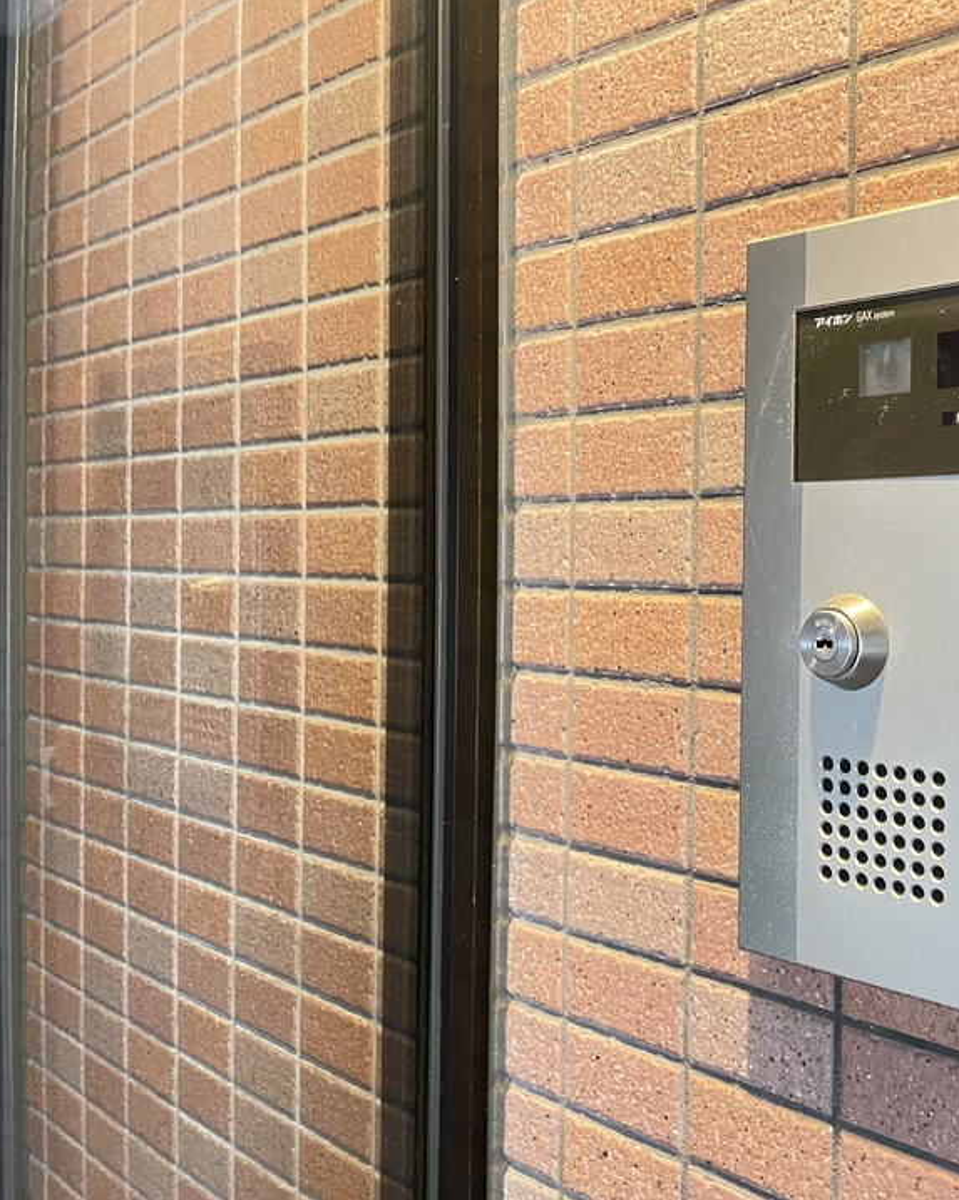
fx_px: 1207
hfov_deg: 41.4
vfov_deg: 52.9
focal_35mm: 34
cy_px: 599
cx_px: 777
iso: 640
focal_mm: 4.2
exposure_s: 1/30
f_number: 1.6
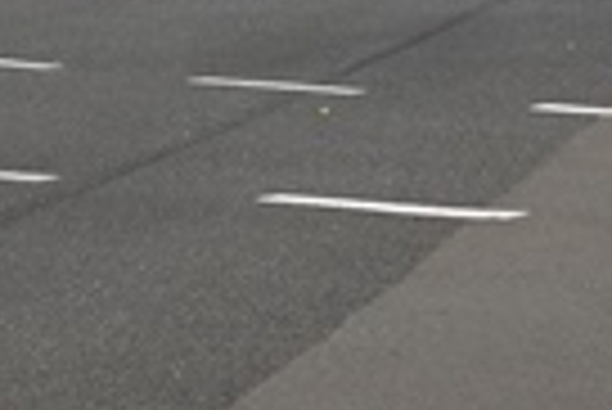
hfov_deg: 9.5
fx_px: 3693
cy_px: -228
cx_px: 238
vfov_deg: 6.3
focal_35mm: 217
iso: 200
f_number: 5
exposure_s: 1/500
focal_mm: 16.86
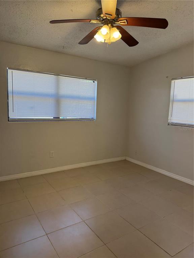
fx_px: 179
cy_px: 129
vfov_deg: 71.6
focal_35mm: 24
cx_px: 97
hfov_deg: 56.8
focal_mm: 6.76
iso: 64
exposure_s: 1/120
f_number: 1.78
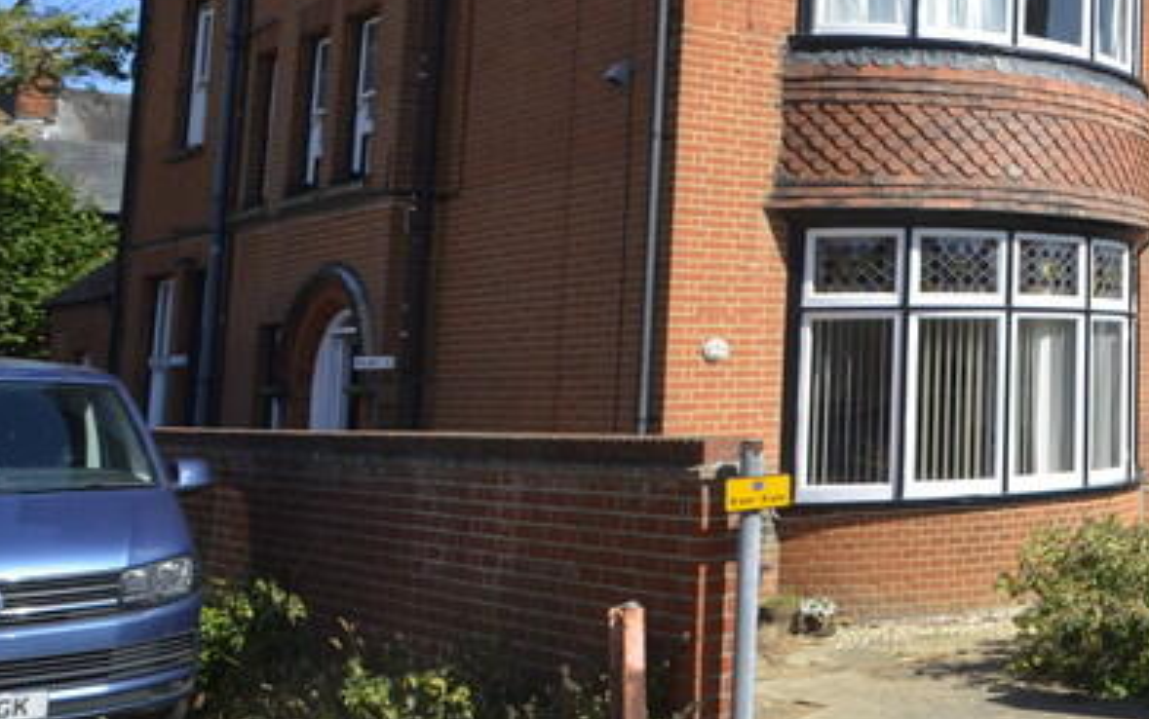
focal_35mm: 46
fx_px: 1430
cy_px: 126
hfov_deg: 33.2
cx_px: 1465
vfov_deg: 27.6
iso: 125
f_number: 8
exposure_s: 1/250
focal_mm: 11.5
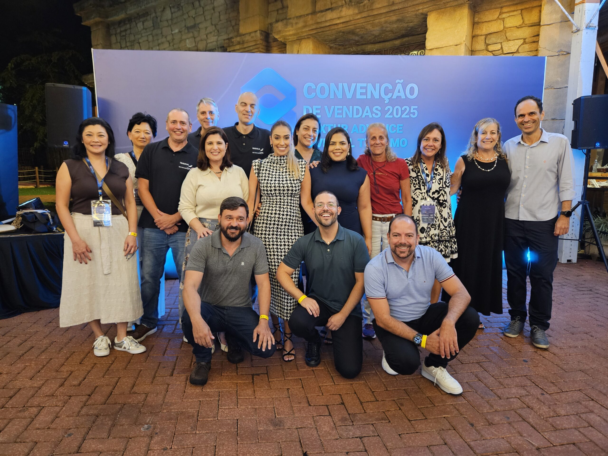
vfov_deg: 58.9
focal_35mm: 23
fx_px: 404
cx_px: 304
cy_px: 228
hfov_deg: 73.9
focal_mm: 5.4
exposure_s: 1/30
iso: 640
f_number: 1.8
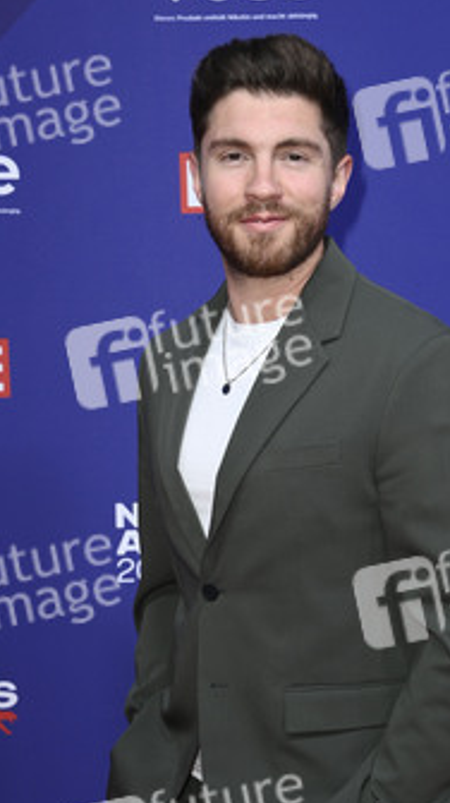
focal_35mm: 90
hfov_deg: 13.4
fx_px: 1913
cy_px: 472
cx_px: 259
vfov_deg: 23.6
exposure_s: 1/250
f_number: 5.6
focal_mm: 72
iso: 800
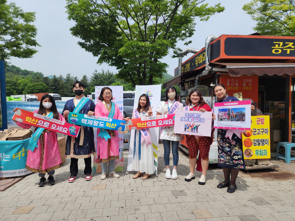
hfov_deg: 73.9
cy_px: 110
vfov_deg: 58.9
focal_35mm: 23
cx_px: 148
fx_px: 196
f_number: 1.8
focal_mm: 6.4
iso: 12
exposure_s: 1/1111
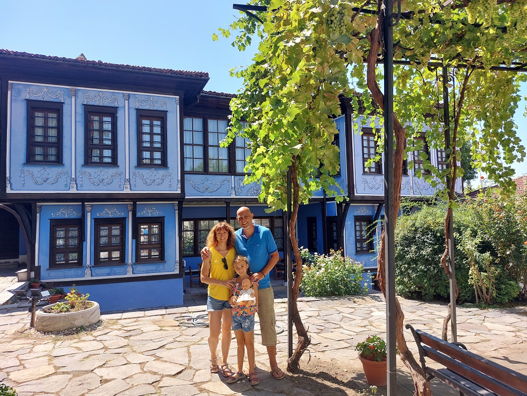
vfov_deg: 56.8
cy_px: 198
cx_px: 264
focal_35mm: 24
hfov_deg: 71.6
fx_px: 365
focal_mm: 5.23
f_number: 1.8
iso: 25
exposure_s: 1/409
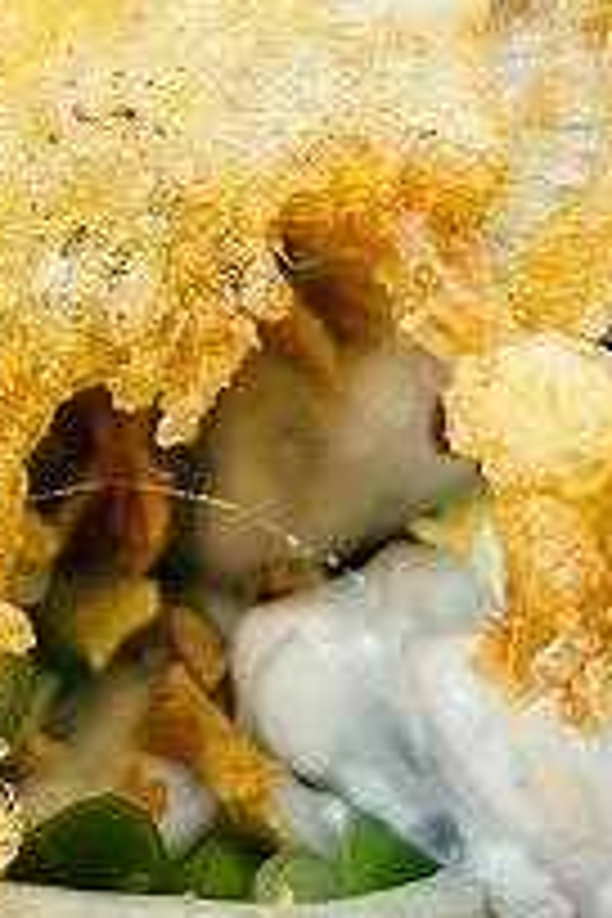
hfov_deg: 12.2
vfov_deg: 18.4
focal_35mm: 106
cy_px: -148
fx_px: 2703
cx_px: -374
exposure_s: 1/60
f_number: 1.6
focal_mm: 4.2
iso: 250
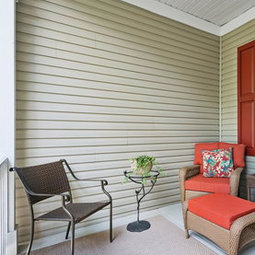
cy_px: 132
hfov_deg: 60.3
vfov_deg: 62.9
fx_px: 208
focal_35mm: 25
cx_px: 184
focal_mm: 17
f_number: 8
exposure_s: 1/60
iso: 400
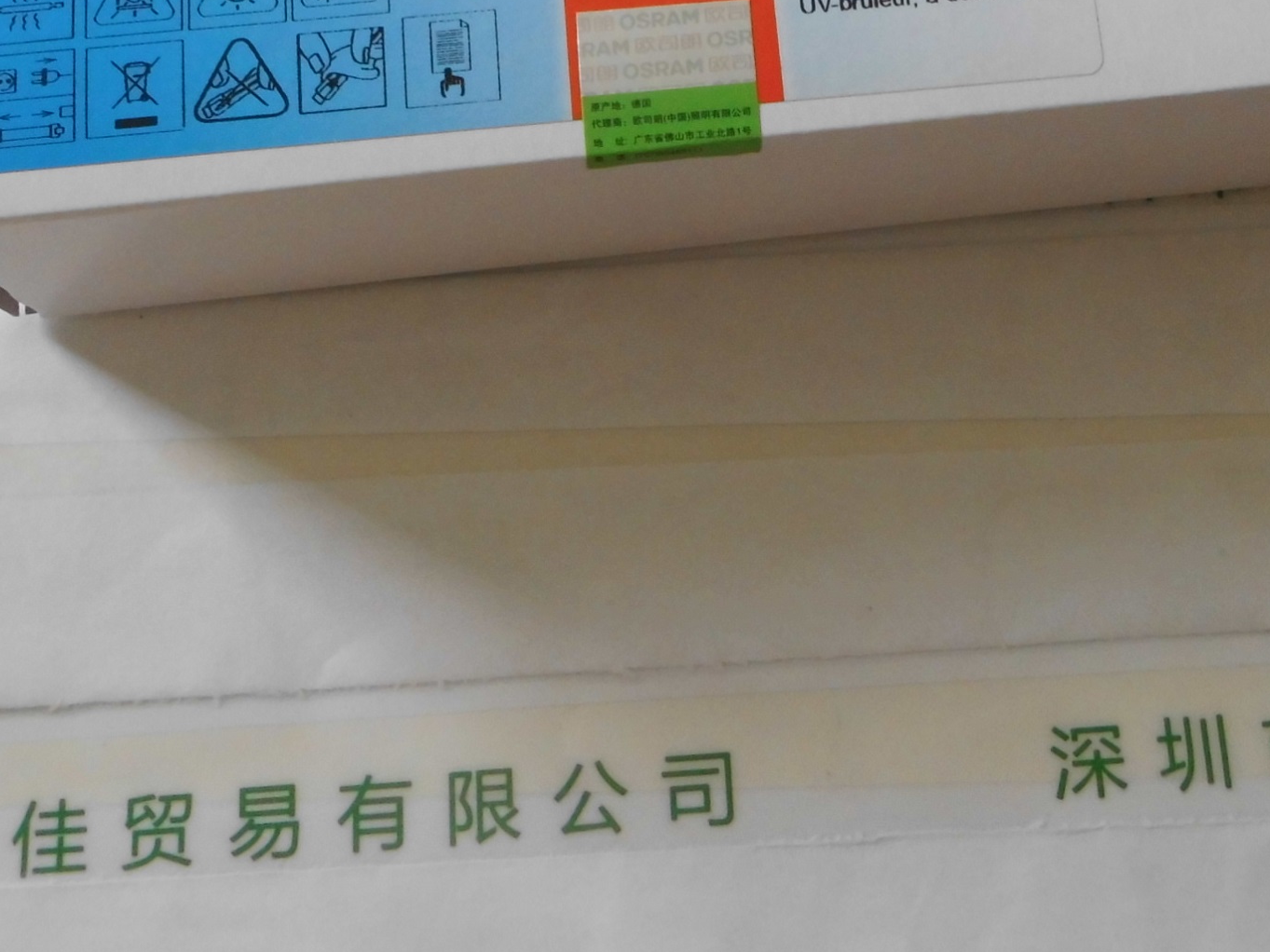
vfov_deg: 24.6
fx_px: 2128
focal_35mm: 58
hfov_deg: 33.1
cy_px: 132
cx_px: 769
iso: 200
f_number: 3.5
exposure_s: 1/60
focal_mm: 5.5
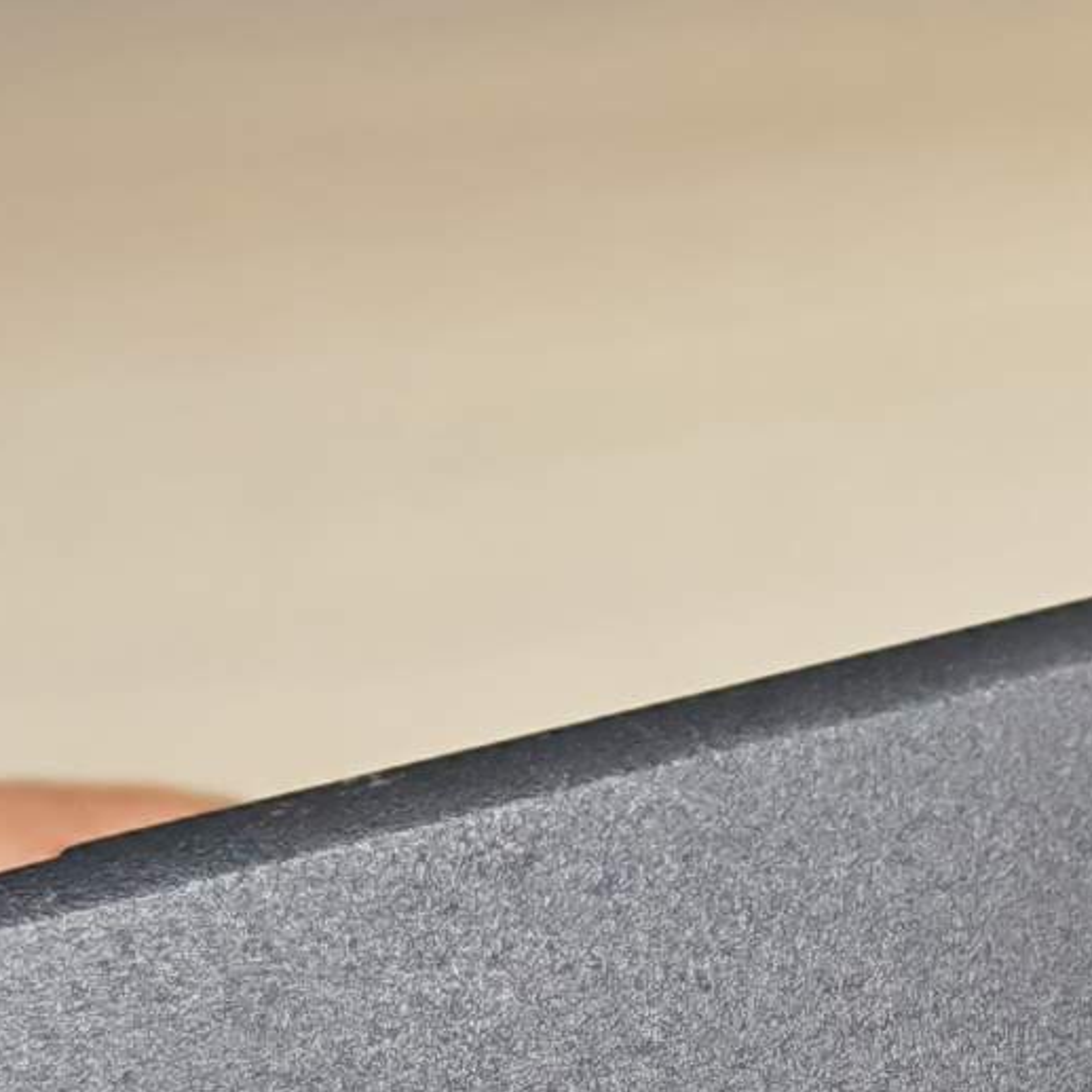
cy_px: 997
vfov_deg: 10.3
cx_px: 1409
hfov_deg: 10.2
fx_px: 5996
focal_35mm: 168
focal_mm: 6.83
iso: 320
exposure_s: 1/250
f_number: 2
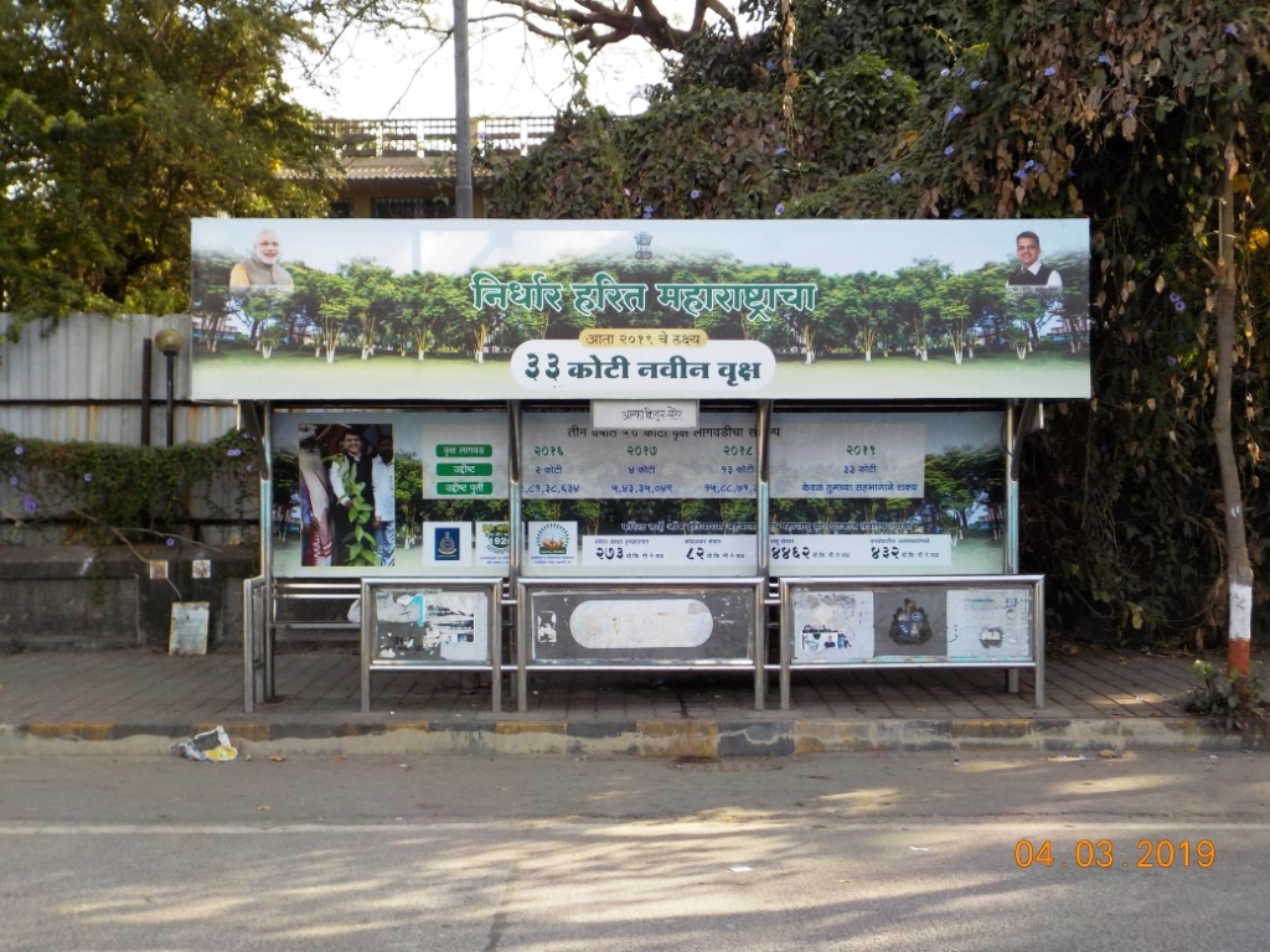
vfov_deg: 37.7
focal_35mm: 38
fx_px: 1394
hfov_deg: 49.0
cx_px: 635
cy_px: 476
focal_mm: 5.2
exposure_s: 1/200
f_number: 3.7
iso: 125
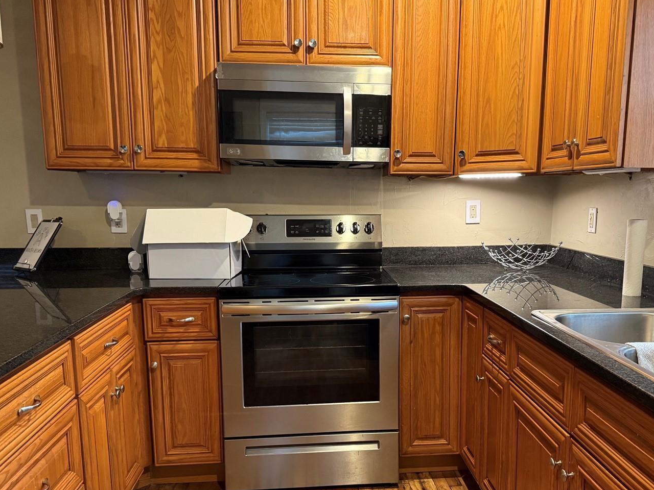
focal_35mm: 30
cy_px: 295
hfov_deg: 59.8
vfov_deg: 46.5
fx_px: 567
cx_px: 366
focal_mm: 6.76
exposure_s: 1/60
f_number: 1.78
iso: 500
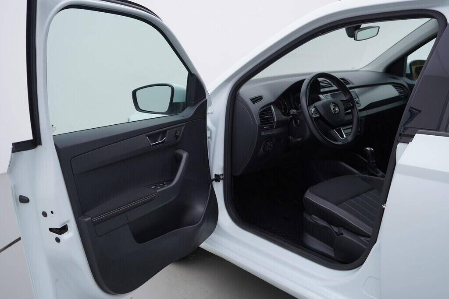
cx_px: 224
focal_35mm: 36
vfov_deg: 36.9
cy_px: 150
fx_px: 449
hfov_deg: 53.1
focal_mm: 24
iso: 125
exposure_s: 1/80
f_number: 4
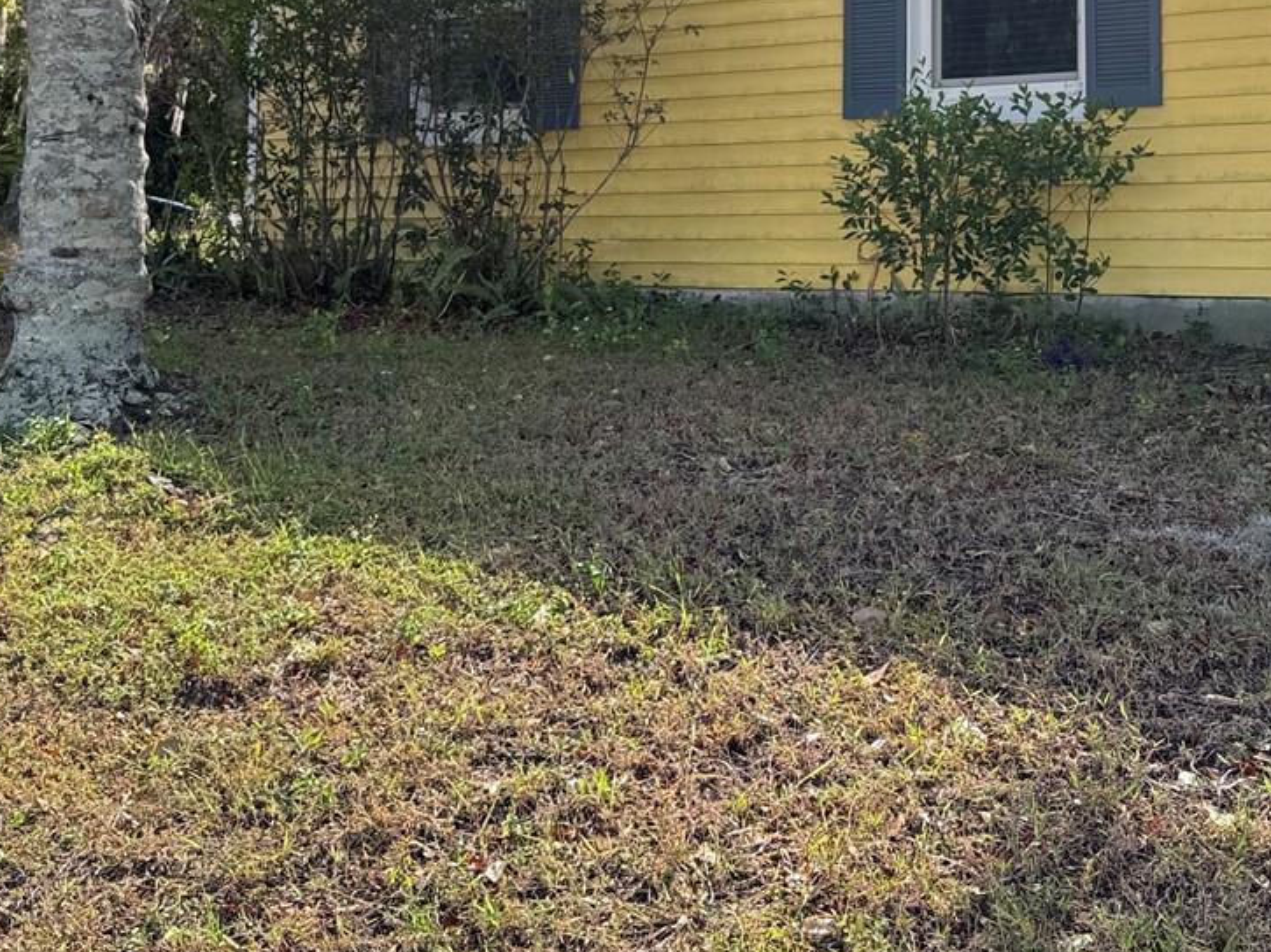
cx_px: 761
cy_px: 119
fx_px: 1945
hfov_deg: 36.1
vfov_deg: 26.7
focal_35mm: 53
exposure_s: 1/782
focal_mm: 6.76
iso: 80
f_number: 1.78
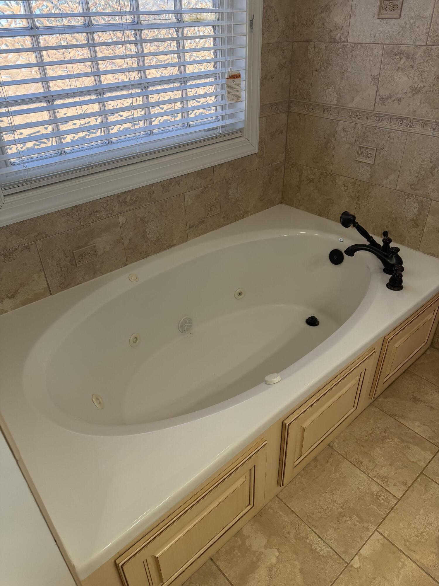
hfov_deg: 56.8
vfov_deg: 71.6
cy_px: 293
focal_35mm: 24
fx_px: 406
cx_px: 220
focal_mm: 6.76
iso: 100
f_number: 1.78
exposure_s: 1/183
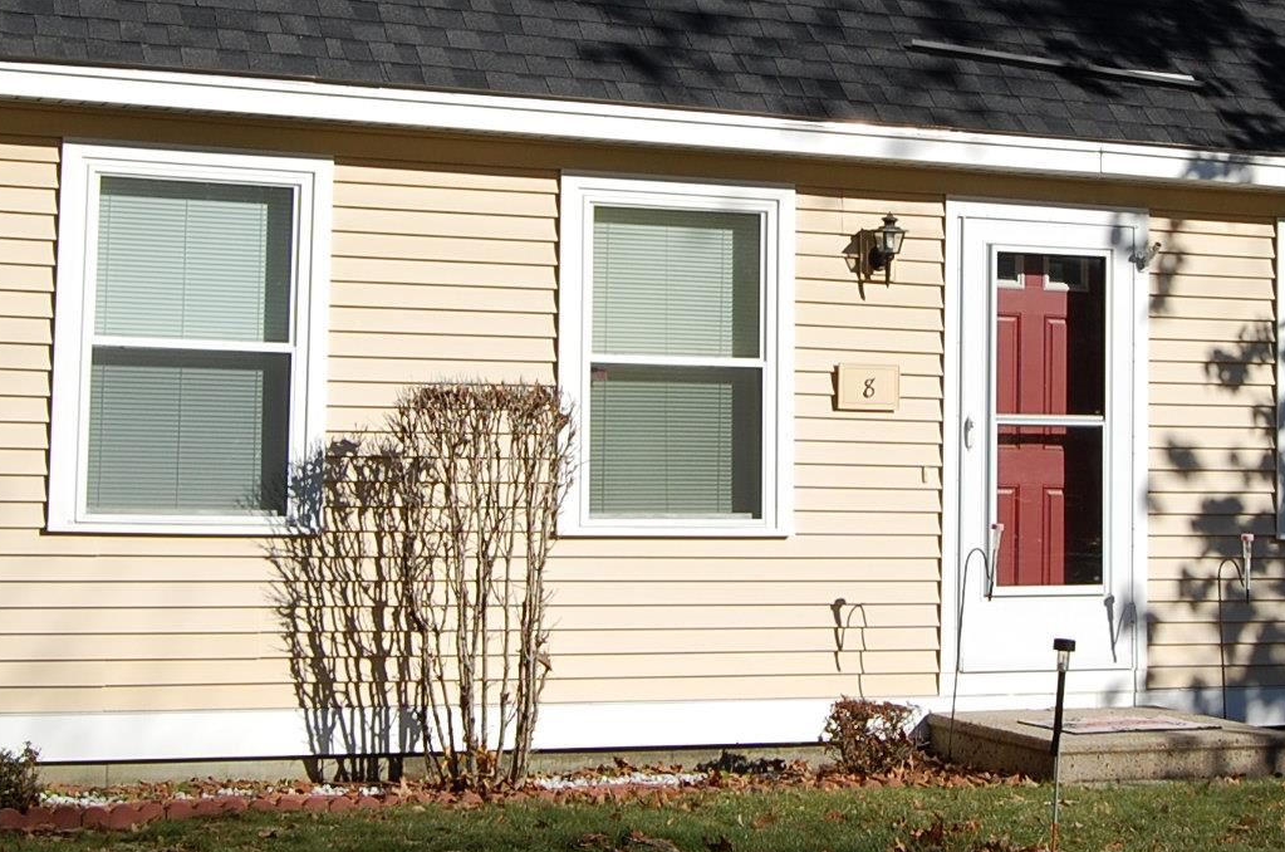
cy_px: 215
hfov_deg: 26.6
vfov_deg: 17.7
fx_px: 2711
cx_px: 775
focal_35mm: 76
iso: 200
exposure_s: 1/400
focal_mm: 23
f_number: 10
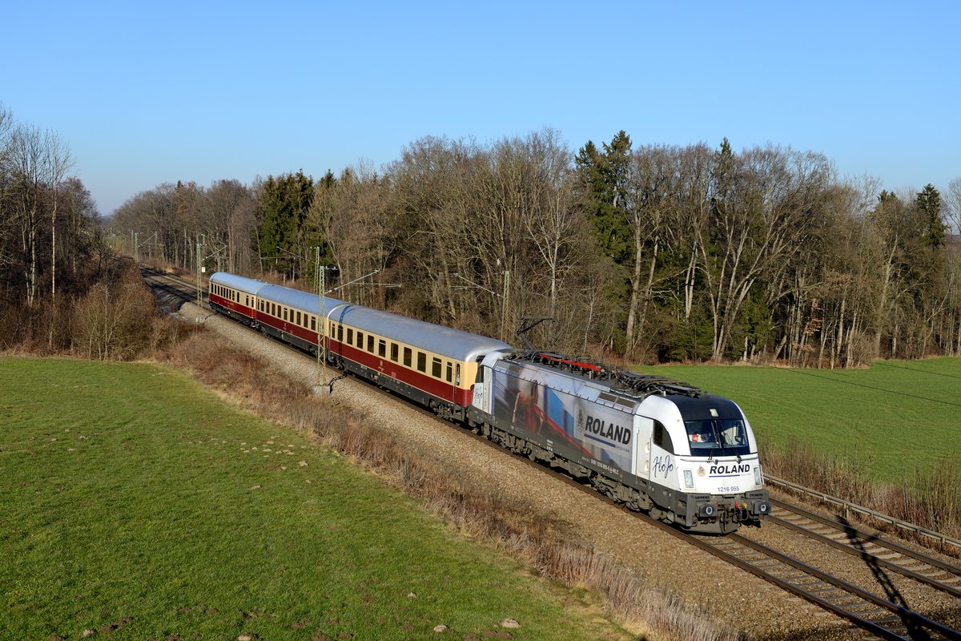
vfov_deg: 28.1
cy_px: 320
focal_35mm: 48
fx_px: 1281
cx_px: 480
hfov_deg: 41.1
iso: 250
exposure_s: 1/1600
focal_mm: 48
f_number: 5.6
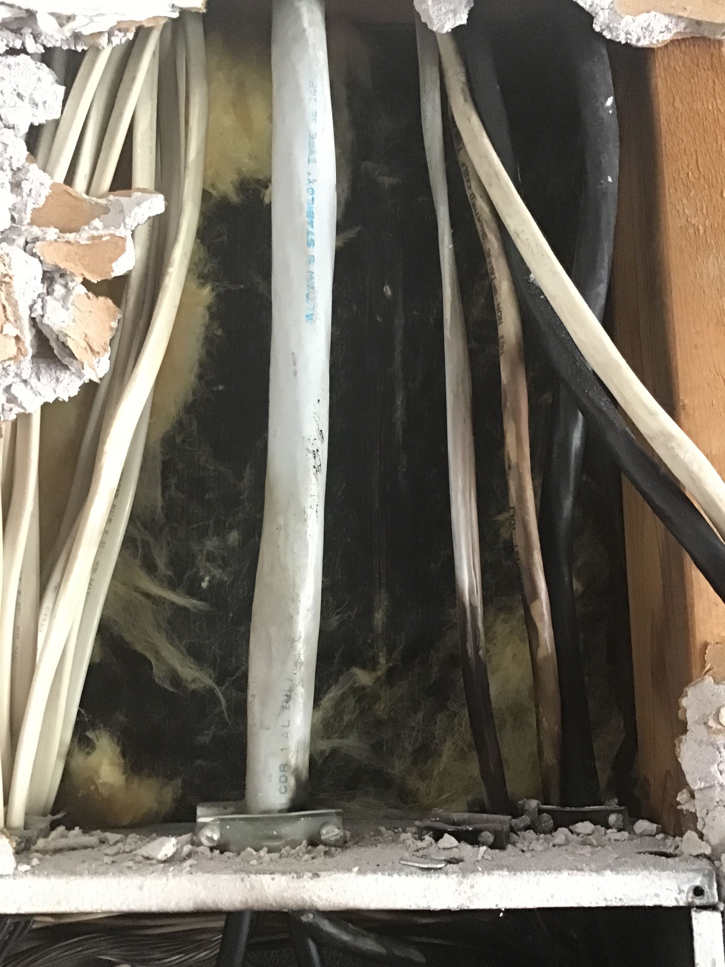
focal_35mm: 31
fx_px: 866
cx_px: 362
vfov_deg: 58.4
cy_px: 484
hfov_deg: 45.4
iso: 250
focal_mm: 3.3
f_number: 2.4
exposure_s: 1/16
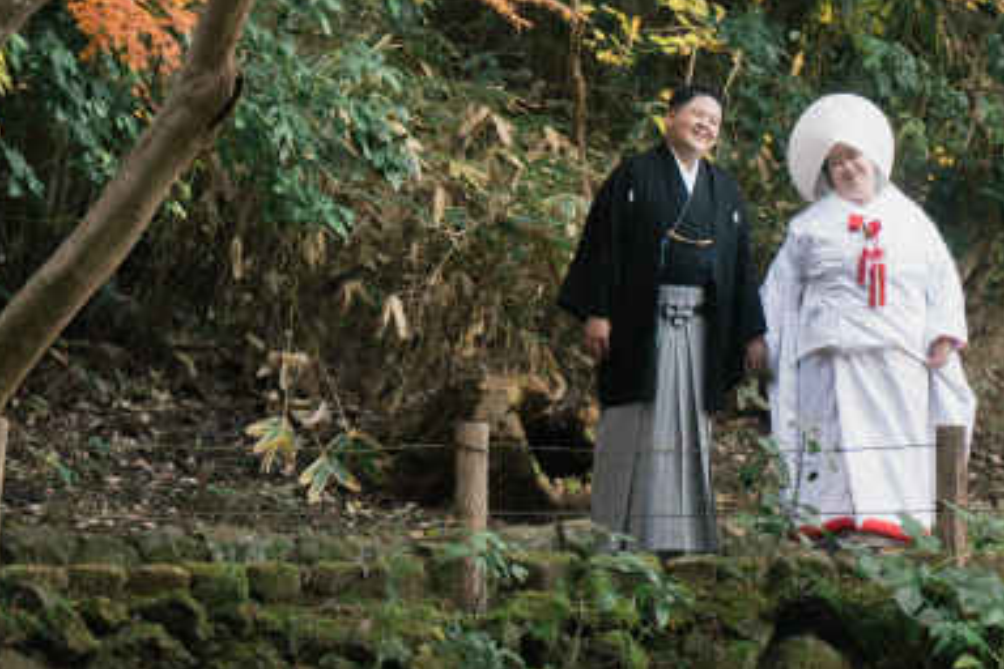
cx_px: 737
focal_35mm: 219
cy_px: -22
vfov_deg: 6.3
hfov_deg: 9.4
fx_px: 6107
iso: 1000
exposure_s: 1/320
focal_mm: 70
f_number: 3.2
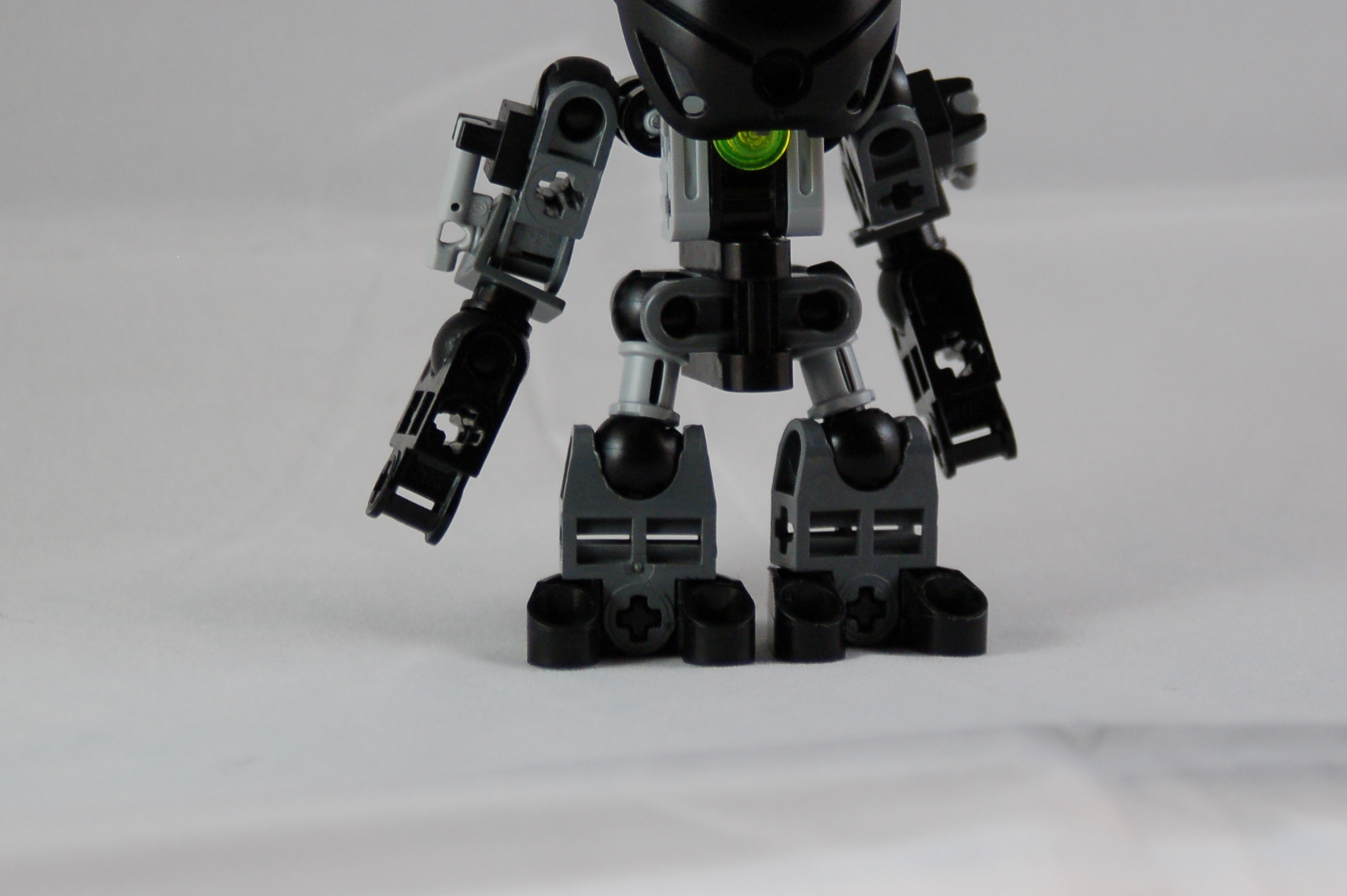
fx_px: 7216
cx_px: 728
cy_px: 182
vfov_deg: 7.1
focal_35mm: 193
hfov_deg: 10.7
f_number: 5.6
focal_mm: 80
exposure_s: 1/30
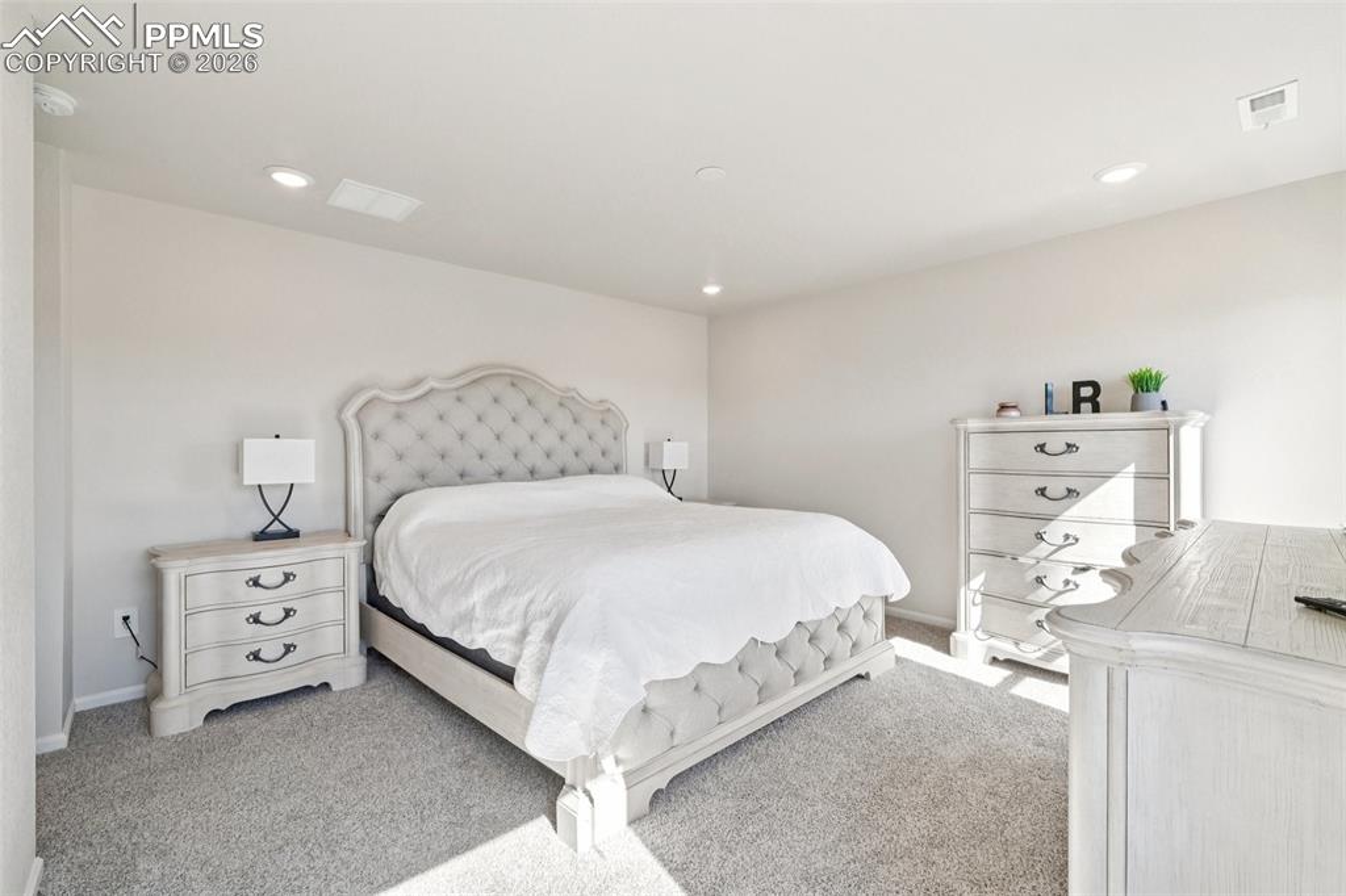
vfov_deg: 77.3
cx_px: 673
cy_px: 448
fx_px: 561
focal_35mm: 15
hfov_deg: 100.4
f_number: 8
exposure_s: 1/80
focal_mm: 10
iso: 800
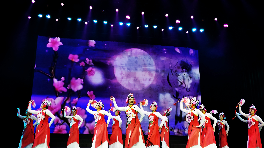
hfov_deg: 59.5
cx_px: 133
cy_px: 90
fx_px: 231
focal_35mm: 33
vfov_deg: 35.5
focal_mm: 5.56
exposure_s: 1/100
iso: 64
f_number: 1.6
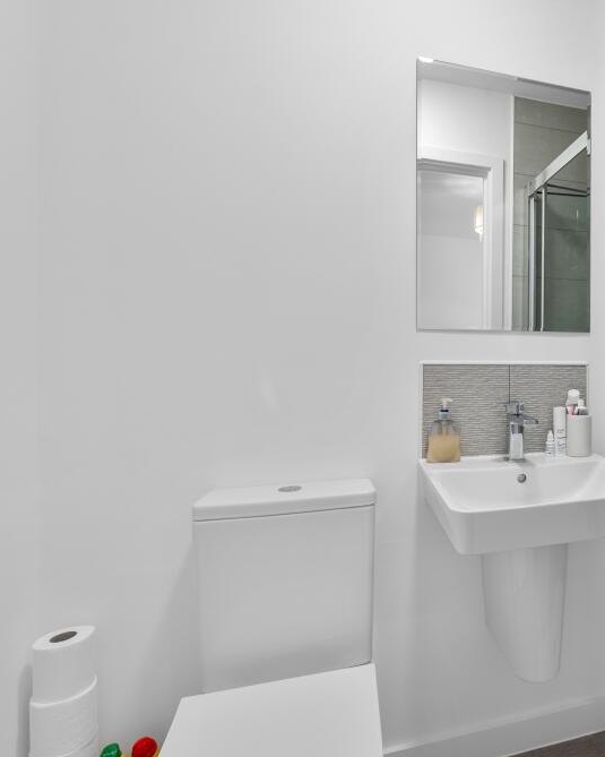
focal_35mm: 23
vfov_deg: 72.6
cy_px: 375
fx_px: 515
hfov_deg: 54.5
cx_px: 524
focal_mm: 15
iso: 400
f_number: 8
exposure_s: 1/8
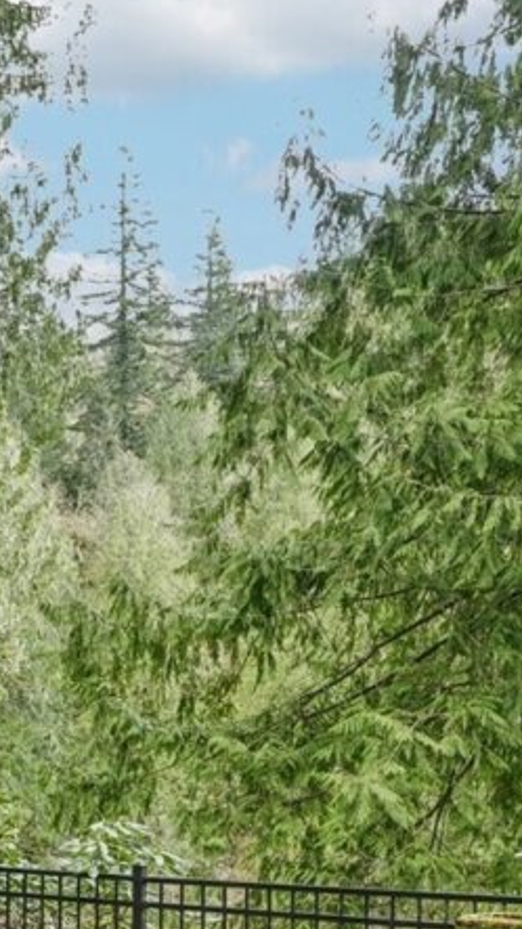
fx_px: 1305
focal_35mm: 53
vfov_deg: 37.2
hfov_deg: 19.9
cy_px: 796
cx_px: -233
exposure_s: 1/25
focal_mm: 16
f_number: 8
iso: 400
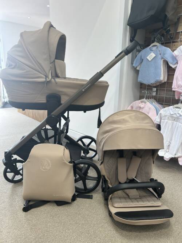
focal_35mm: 26
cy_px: 122
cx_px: 91
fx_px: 182
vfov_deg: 67.3
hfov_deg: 53.0
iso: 32
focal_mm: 5.7
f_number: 1.5
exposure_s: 1/100
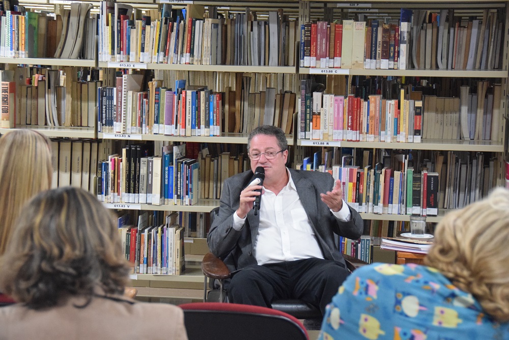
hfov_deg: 20.9
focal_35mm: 98
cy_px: 170
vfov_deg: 14.1
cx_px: 254
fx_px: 1379
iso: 5000
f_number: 5
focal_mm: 65
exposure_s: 1/100
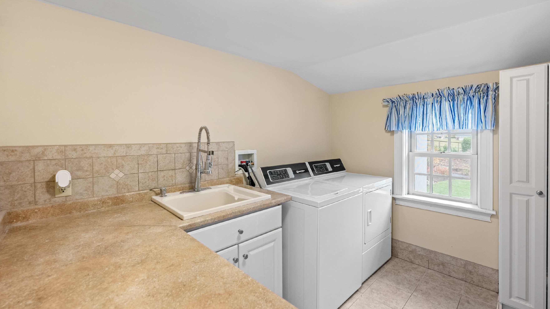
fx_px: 219
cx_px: 280
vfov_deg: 70.2
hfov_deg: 103.0
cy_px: 133
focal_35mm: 15
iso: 2000
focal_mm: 14
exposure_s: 1/30
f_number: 5
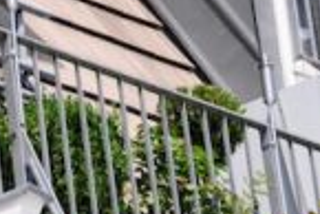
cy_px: -167
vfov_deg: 3.0
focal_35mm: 457
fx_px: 4066
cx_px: -232
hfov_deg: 4.5
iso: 200
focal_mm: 75
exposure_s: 1/320
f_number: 9
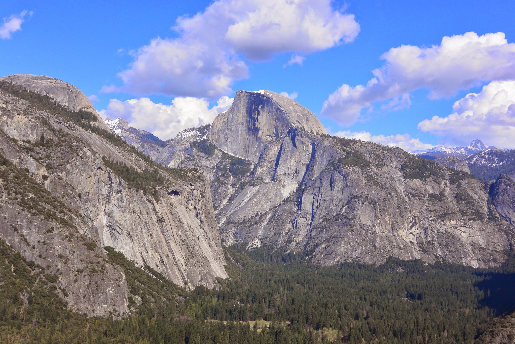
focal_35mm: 49
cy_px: 172
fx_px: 701
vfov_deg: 27.5
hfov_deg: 40.3
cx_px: 258
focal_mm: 18.2
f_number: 5
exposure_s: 1/1250
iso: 160
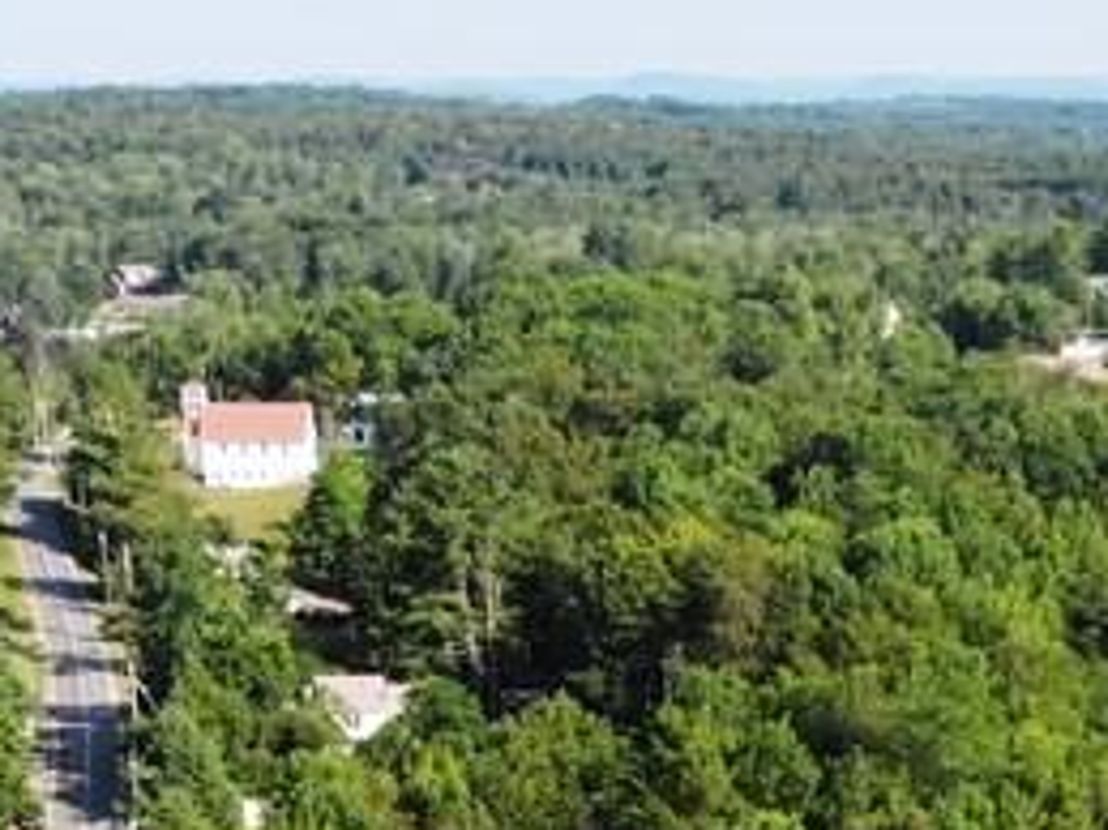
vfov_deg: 14.0
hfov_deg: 20.4
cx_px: 911
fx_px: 3039
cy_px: 1427
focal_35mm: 95
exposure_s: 1/646
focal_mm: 4.5
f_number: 2.8
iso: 100
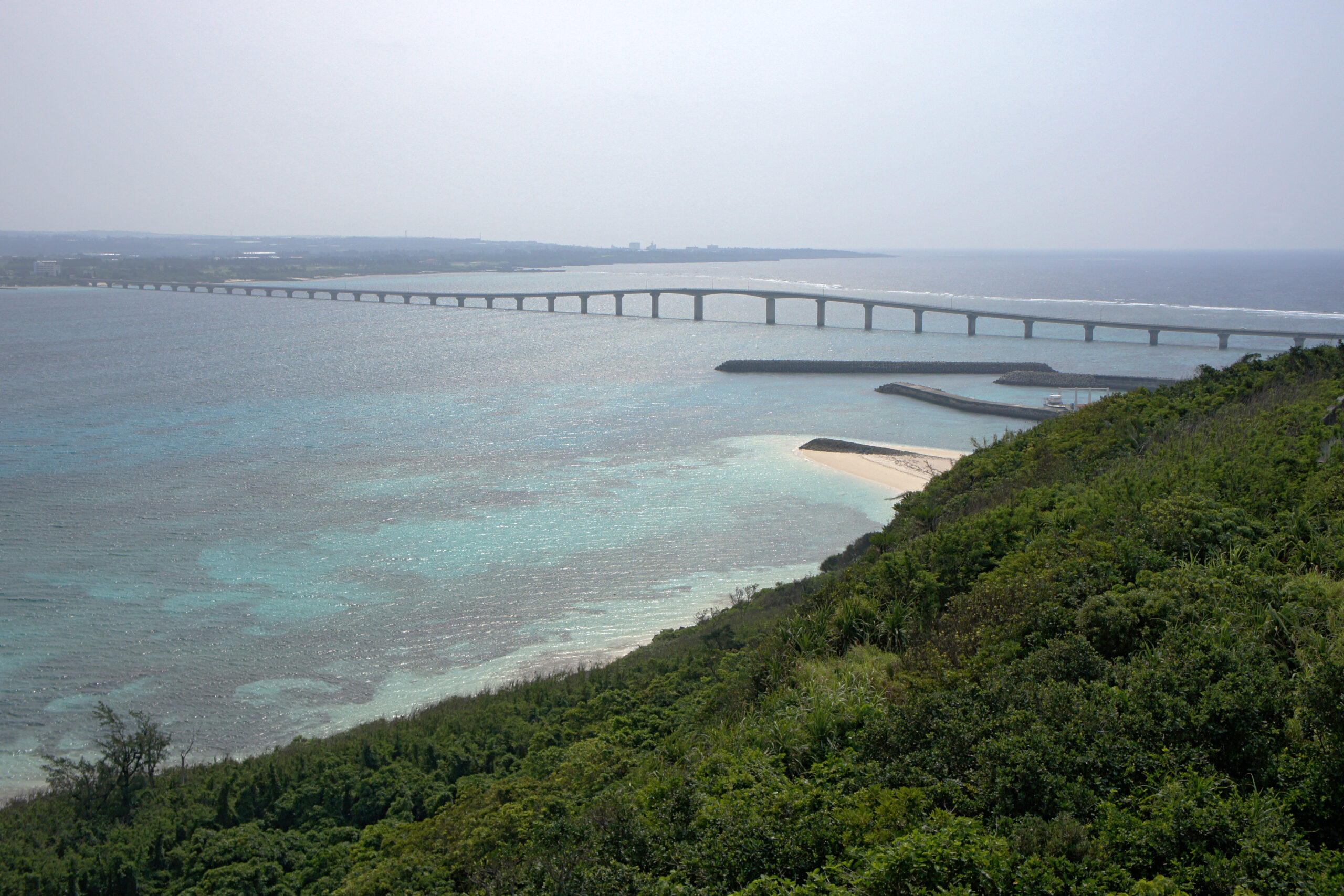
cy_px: 448
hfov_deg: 47.9
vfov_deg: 33.0
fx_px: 1512
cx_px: 672
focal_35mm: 40
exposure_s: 1/320
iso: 200
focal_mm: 27
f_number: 8
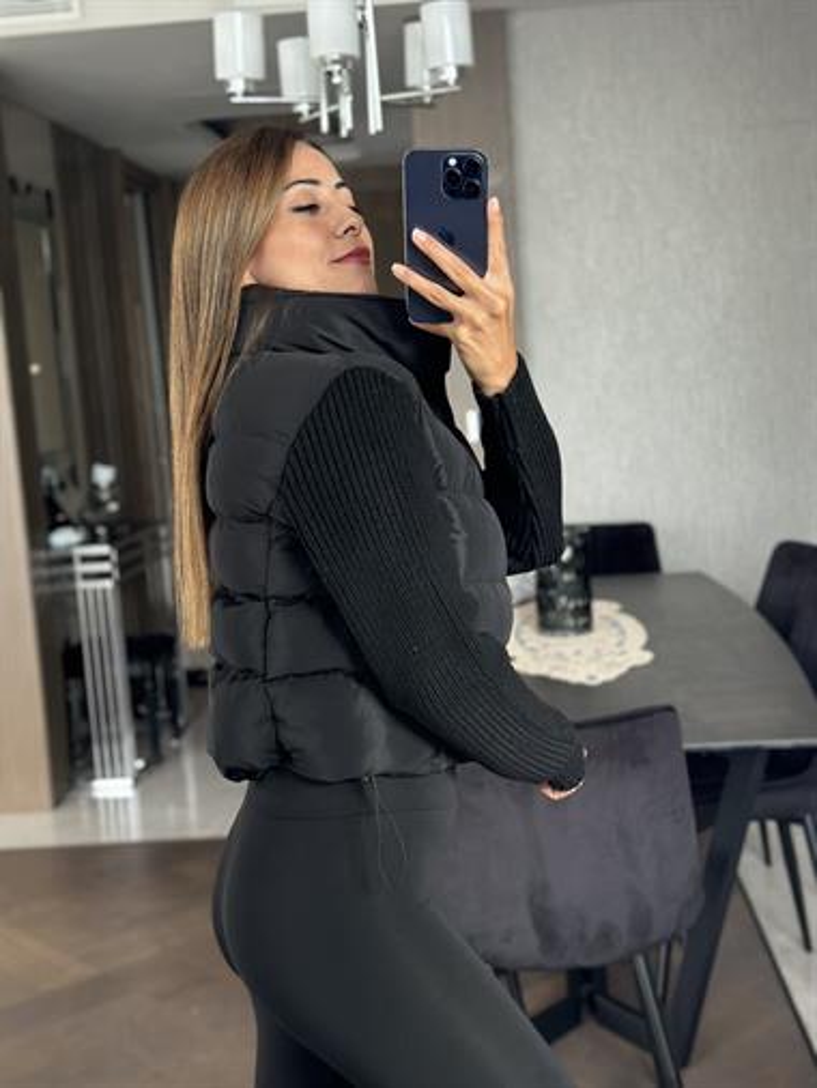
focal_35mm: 48
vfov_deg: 39.6
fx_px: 1509
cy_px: 544
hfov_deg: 30.3
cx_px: 408
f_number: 1.78
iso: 125
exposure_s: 1/60
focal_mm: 6.86
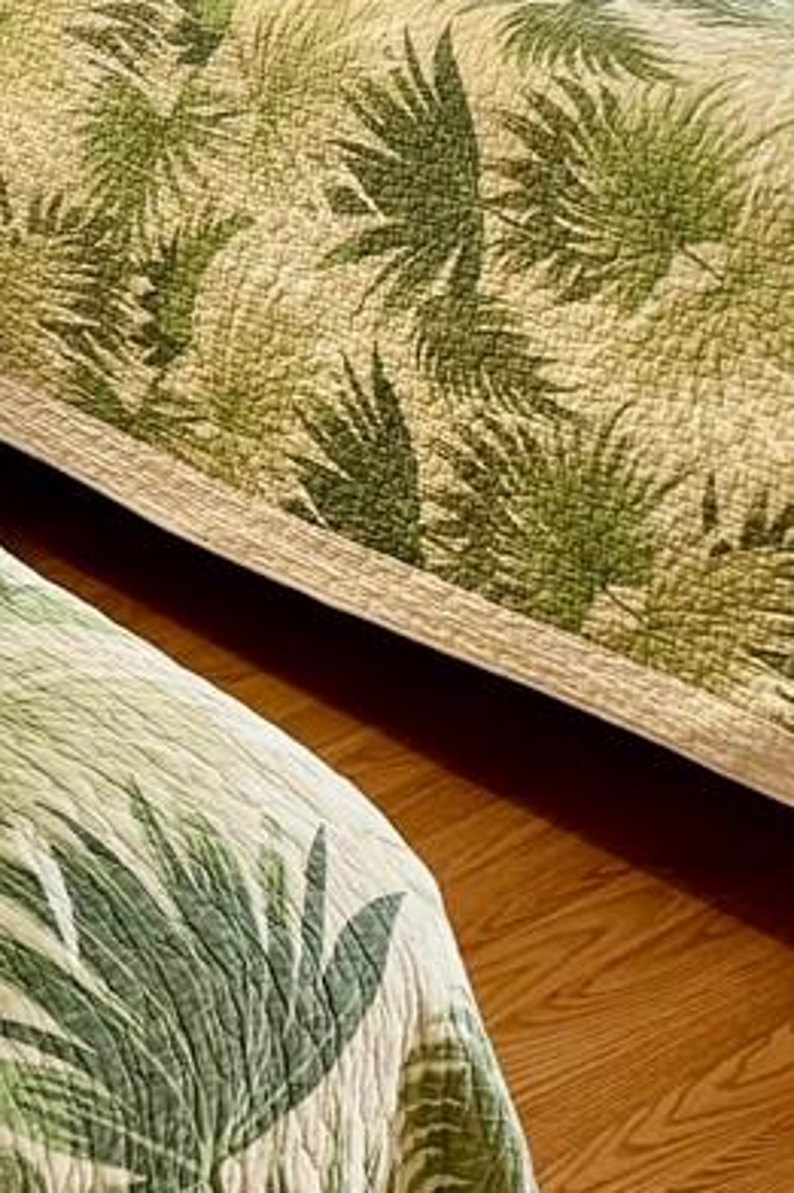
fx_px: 3377
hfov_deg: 13.2
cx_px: -52
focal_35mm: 102
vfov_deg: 19.2
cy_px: -107
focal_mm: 6.76
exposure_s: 1/60
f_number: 1.78
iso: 250
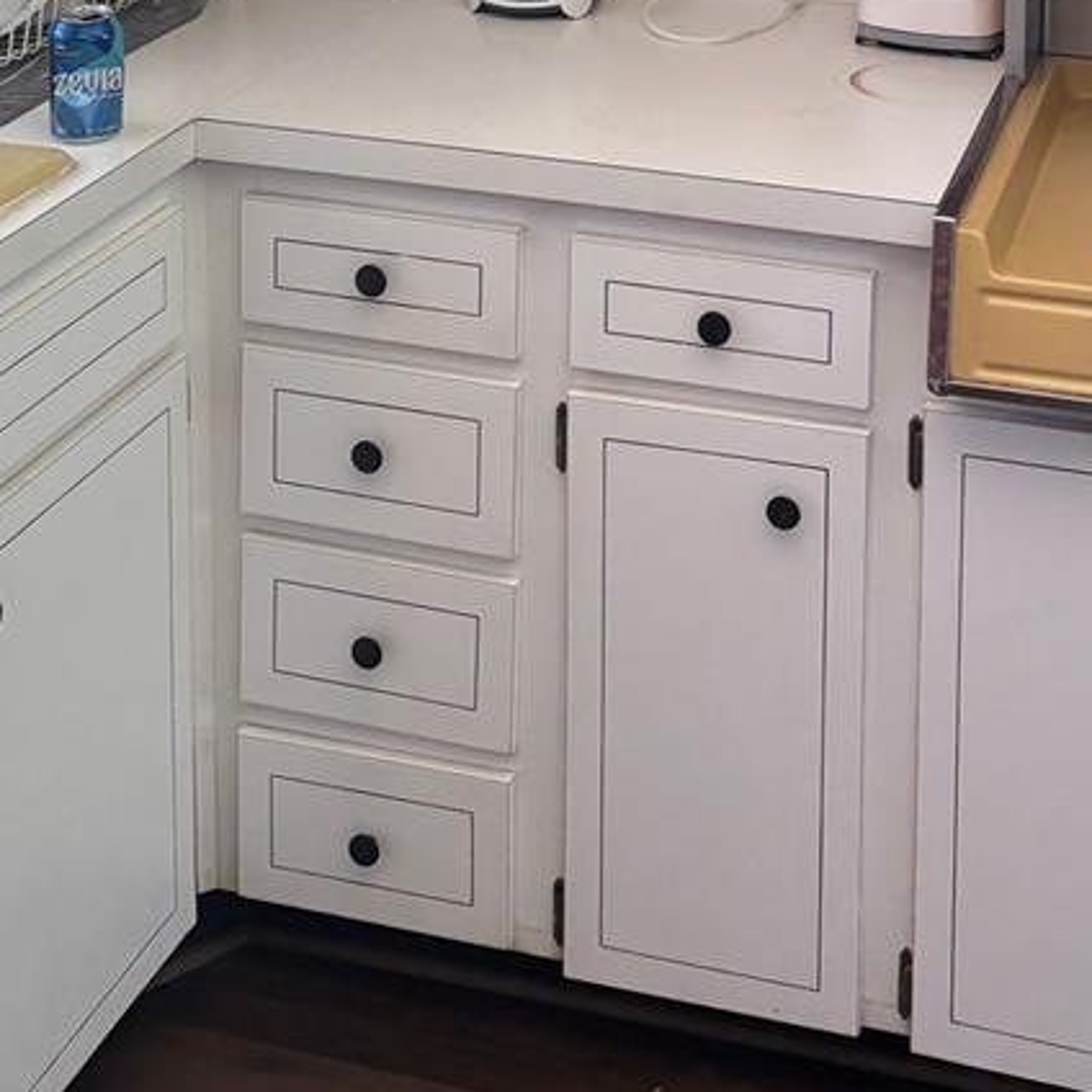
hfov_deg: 26.4
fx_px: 2320
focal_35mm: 65
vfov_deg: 23.2
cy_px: -368
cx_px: 664
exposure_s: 1/120
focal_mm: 5.96
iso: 80
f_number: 1.6
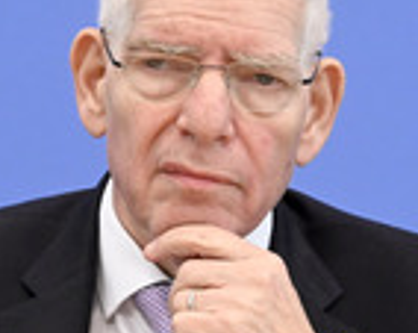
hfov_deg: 7.0
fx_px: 3395
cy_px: 271
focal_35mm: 275
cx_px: 187
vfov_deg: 5.6
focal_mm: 92
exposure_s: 1/640
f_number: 5.6
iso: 4000
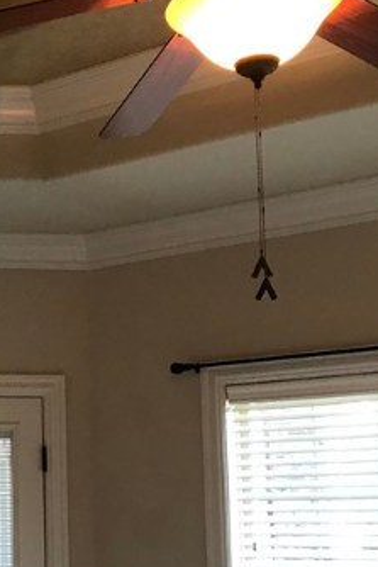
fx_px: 1054
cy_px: 397
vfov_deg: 29.8
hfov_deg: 19.5
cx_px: -32
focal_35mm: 67
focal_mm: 3.99
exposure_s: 1/30
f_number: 1.8
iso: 40
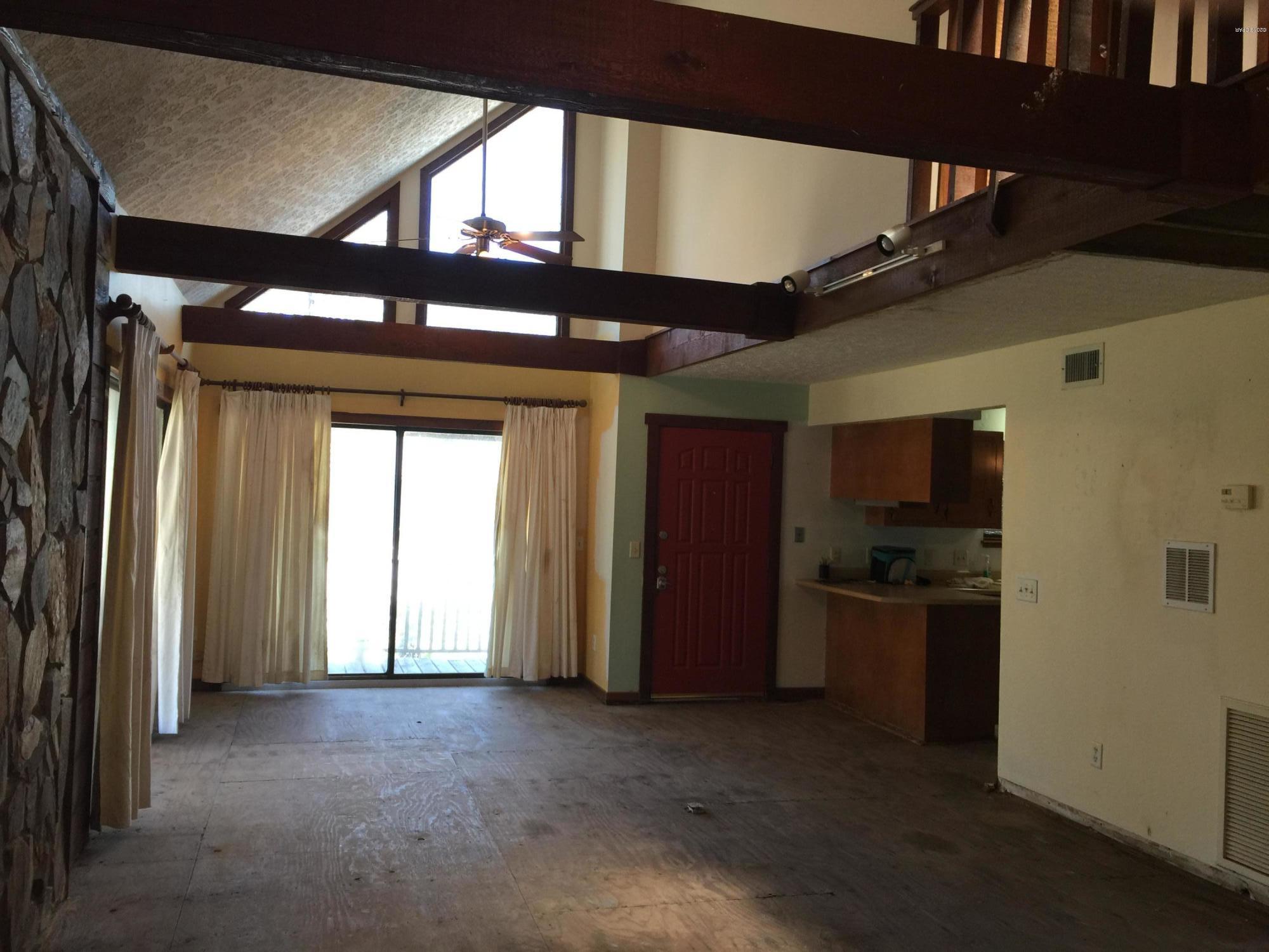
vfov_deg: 48.2
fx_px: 1063
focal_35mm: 29
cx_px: 634
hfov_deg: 61.7
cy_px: 476
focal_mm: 4.15
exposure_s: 1/30
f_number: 2.2
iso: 32
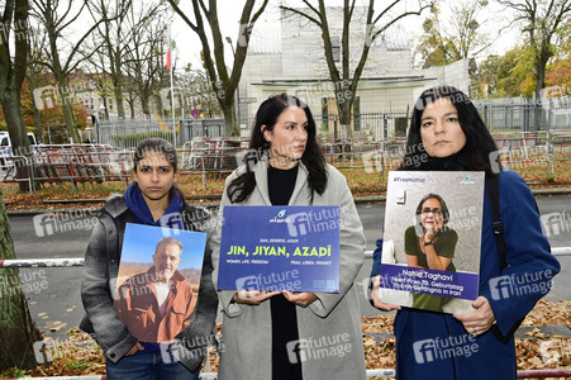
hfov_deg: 62.0
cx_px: 286
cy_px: 190
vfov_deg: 43.5
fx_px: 475
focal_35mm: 30
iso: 1600
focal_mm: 30
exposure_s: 1/125
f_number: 11
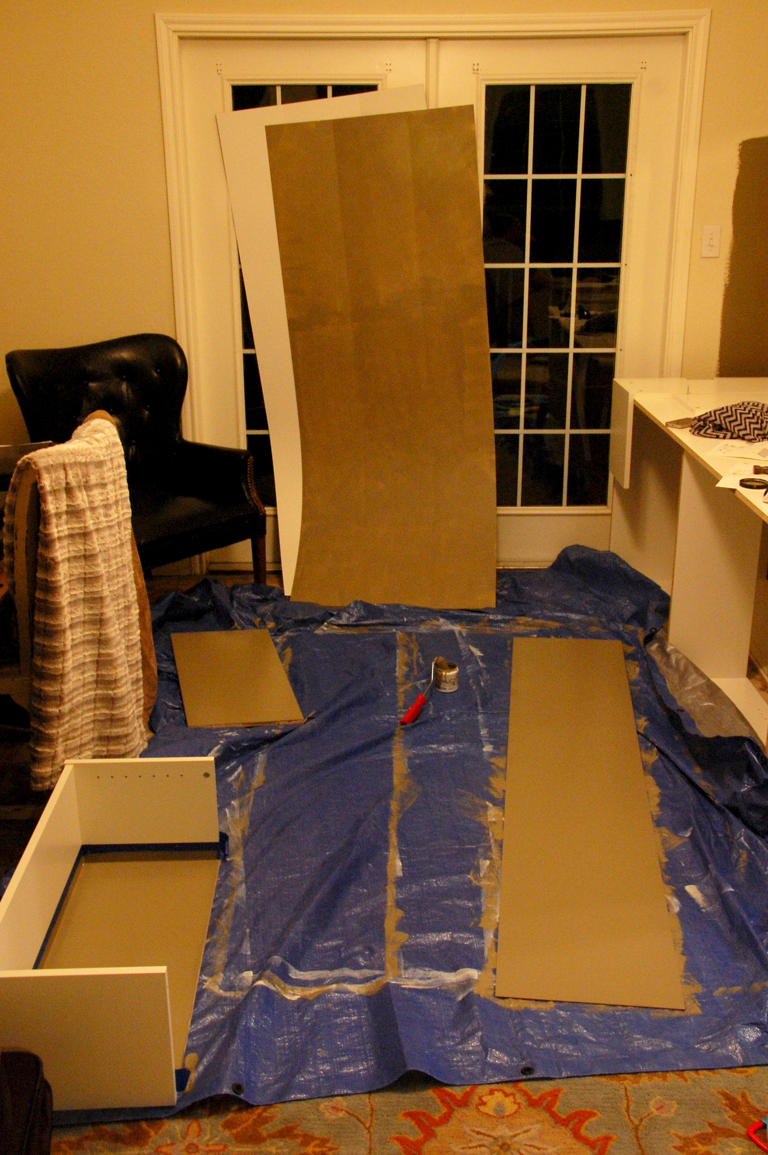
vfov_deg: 49.6
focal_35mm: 39
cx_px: 384
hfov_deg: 34.1
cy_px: 578
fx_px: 1250
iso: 800
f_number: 5.6
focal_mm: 26
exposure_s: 1/13
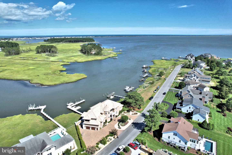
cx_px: 116
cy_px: 78
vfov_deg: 57.2
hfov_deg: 78.6
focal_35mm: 22
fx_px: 142
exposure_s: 1/2000
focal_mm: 8.38
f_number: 2.8
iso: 100
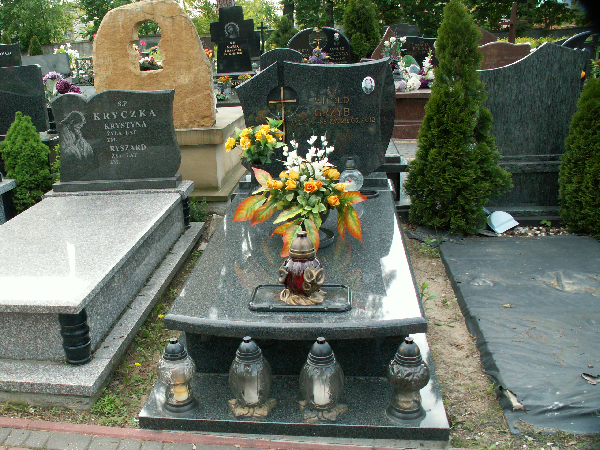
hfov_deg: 52.6
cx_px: 300
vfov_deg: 40.7
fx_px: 607
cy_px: 225
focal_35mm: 35
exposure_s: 1/80
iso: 50
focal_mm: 5.86
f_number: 4.5
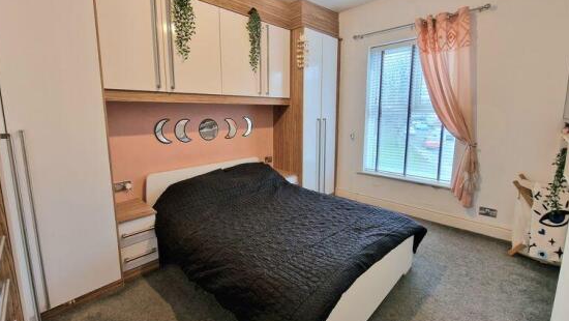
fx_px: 226
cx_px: 269
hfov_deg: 102.9
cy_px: 149
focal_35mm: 15
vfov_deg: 70.5
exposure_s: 1/50
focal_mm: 2.2
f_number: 2.2
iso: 160
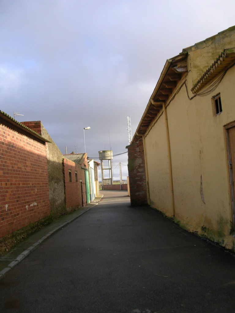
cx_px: 118
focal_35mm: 38
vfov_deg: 49.0
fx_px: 344
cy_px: 156
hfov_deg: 37.7
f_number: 2.8
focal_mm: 5.8
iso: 50
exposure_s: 1/501
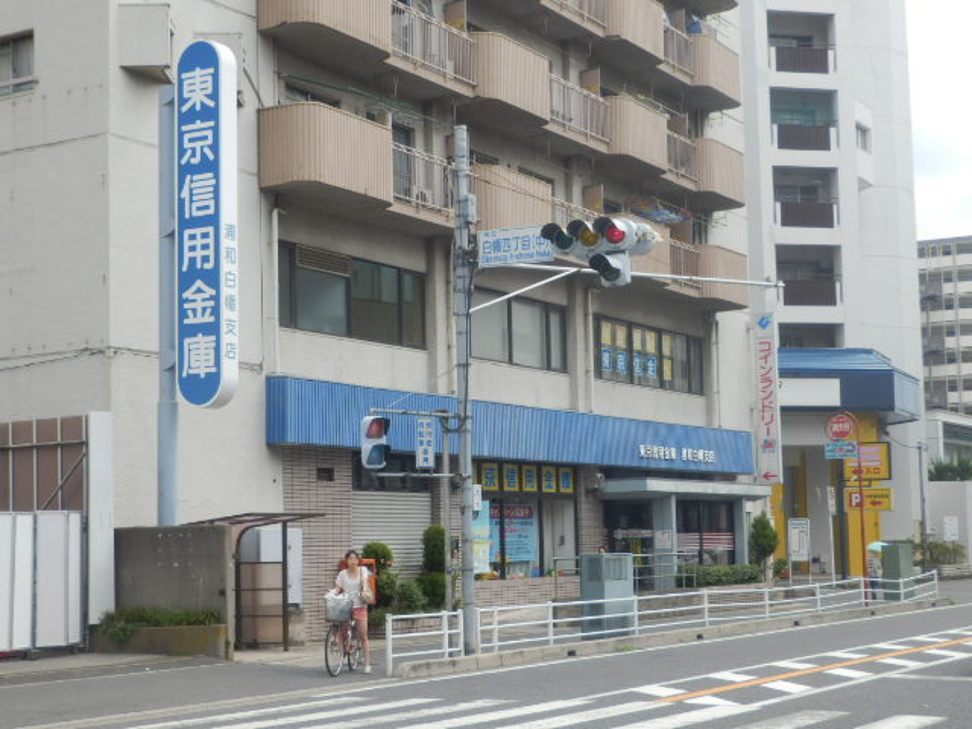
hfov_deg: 28.2
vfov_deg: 21.3
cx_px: 486
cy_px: 364
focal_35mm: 69
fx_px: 1937
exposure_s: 1/320
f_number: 4.8
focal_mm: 12.3
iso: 80
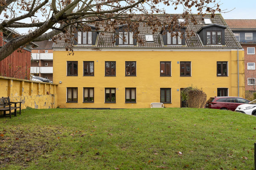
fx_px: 220
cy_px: 85
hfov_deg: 60.3
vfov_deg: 42.3
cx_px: 128
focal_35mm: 31
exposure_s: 1/60
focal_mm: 31
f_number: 8
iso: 250
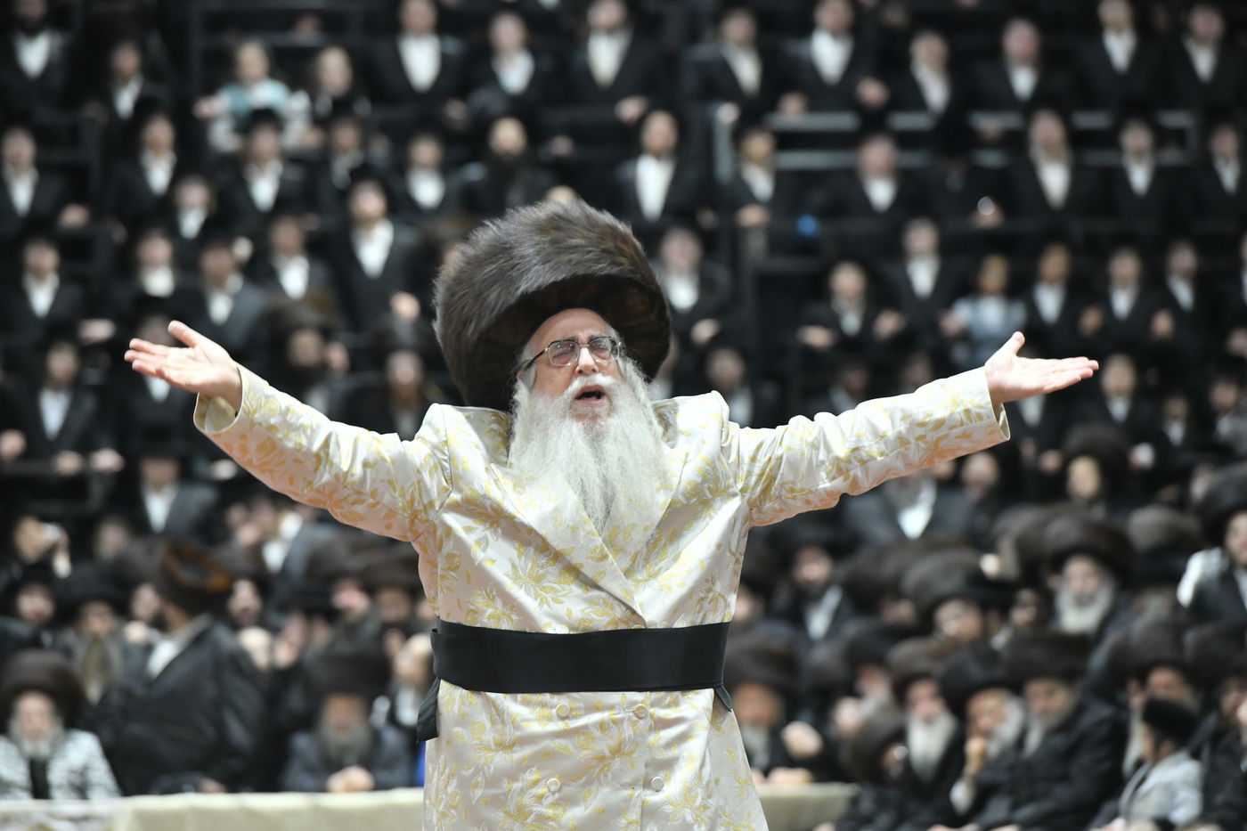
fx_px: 6926
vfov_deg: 6.9
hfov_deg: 10.3
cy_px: 416
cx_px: 624
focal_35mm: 200
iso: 1600
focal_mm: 200
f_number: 5.6
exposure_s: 1/125
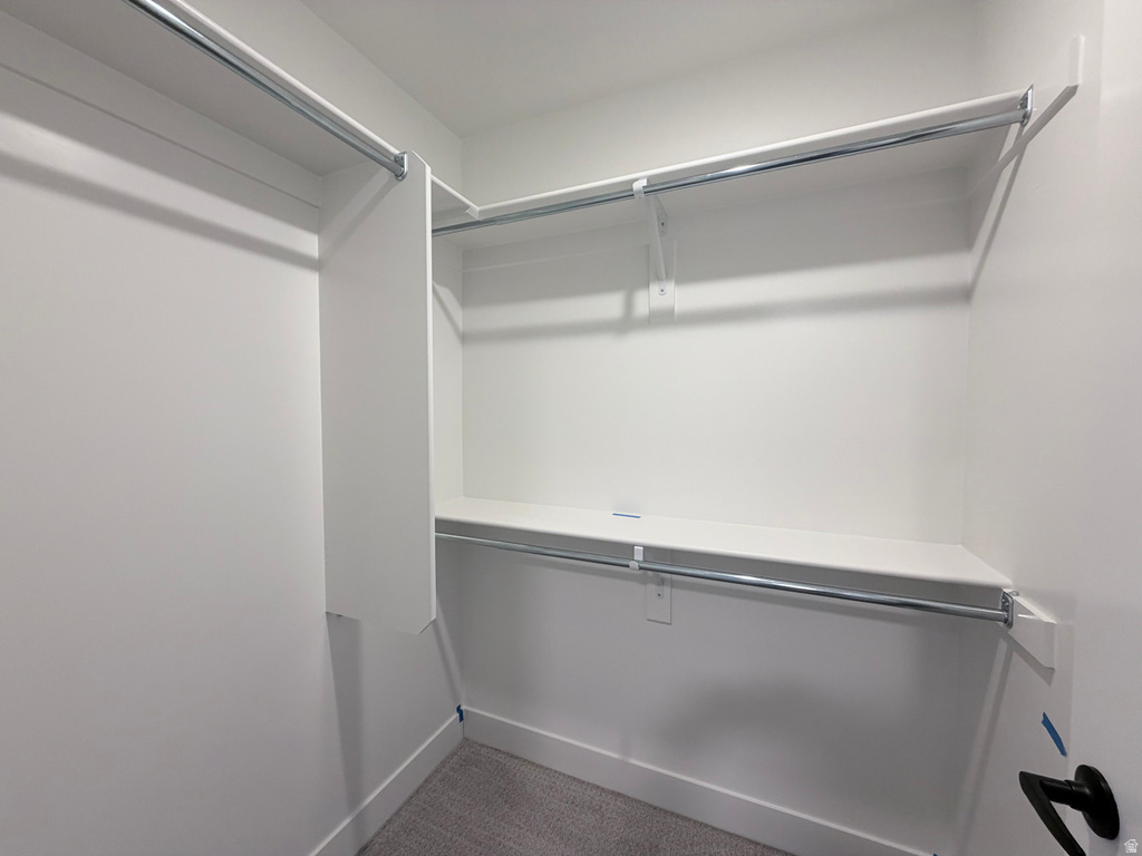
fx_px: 462
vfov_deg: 85.7
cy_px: 428
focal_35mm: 14
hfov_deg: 102.1
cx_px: 571
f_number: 2.2
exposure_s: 1/120
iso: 200
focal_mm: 2.22
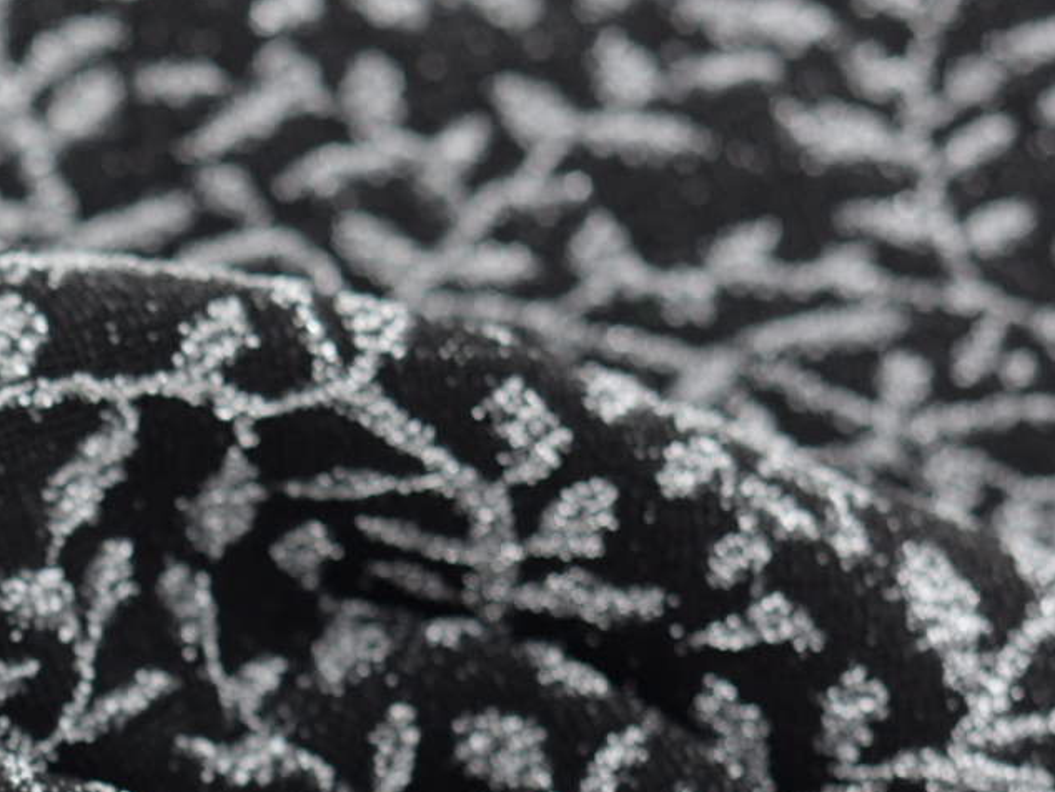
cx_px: -937
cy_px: 1303
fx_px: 6951
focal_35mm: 228
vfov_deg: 6.4
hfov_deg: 8.3
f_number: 4
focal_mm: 50
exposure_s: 1/80
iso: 100
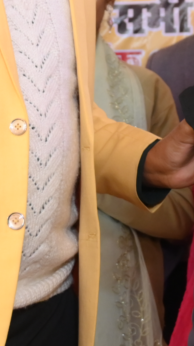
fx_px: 1454
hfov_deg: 7.6
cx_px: 164
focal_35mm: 159
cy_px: -10
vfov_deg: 13.3
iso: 1600
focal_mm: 29
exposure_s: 1/160
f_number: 4.5
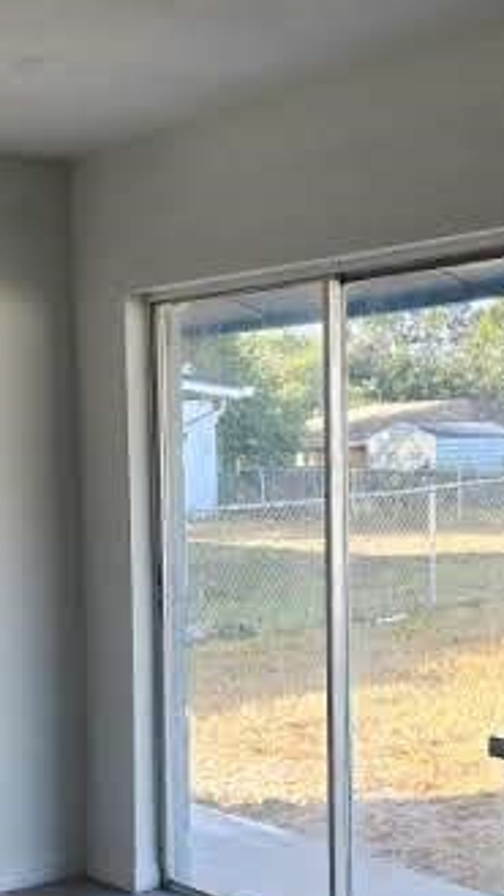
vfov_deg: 34.1
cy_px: 575
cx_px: 349
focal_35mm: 61
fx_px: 1450
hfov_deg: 19.6
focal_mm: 6.4
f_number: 1.8
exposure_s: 1/180
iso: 64
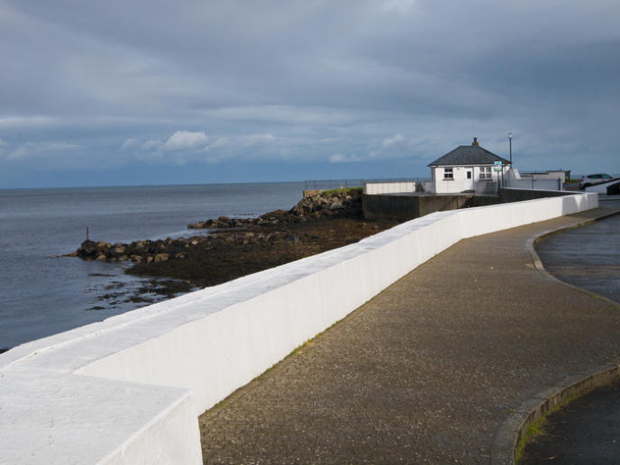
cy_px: 232
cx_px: 310
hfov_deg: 34.3
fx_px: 1003
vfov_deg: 26.1
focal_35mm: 56
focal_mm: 28
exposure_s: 1/500
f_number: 11
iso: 250
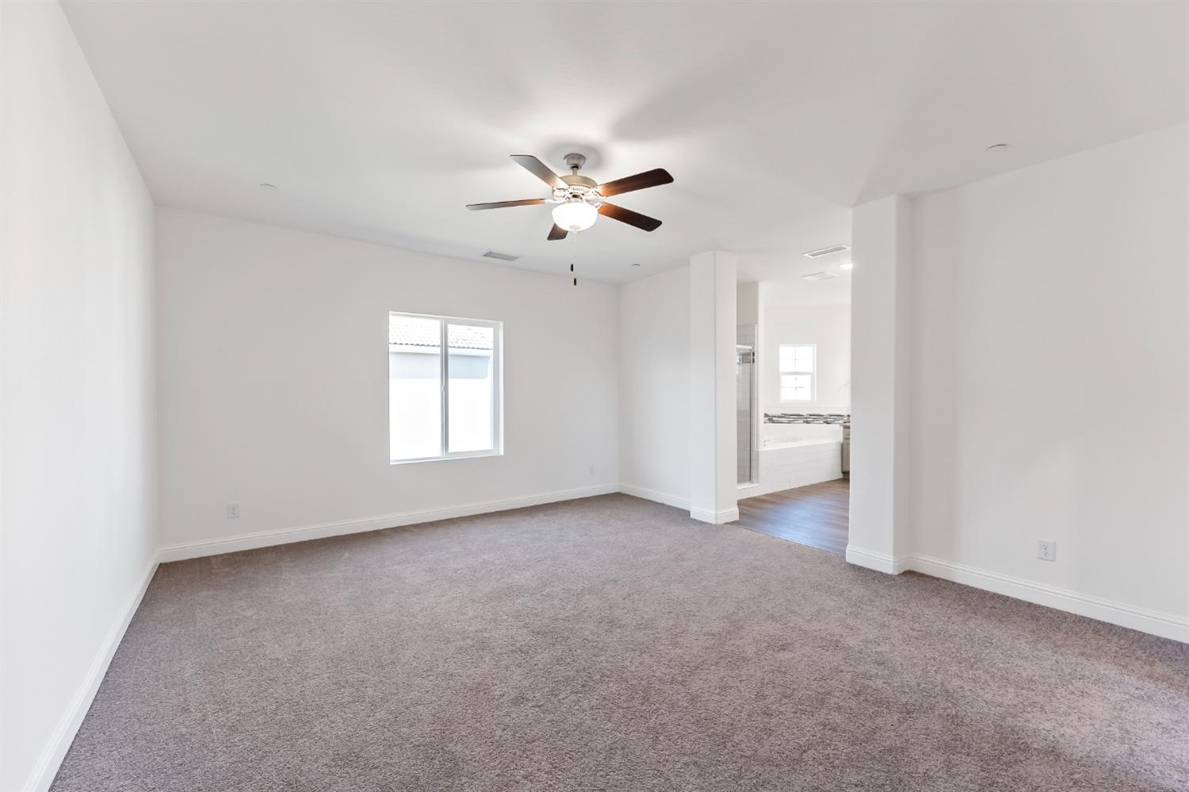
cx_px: 594
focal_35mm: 14
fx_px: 462
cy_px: 396
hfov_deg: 104.3
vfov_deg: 81.2
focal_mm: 14
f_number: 4
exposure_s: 1/160
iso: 800
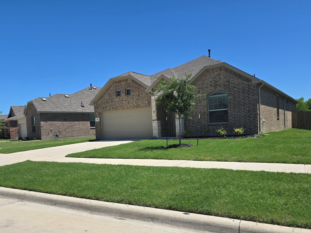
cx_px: 161
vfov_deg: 49.6
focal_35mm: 28
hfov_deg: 63.4
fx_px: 252
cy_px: 133
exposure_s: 1/1036
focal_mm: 6.3
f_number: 1.7
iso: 12
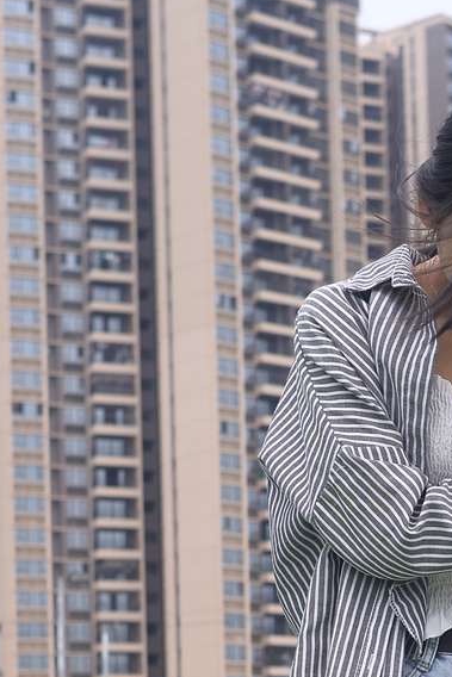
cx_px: 575
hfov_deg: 11.2
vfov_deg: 16.6
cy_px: 730
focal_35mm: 120
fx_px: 2258
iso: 100
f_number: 5.6
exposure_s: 1/500
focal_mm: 35
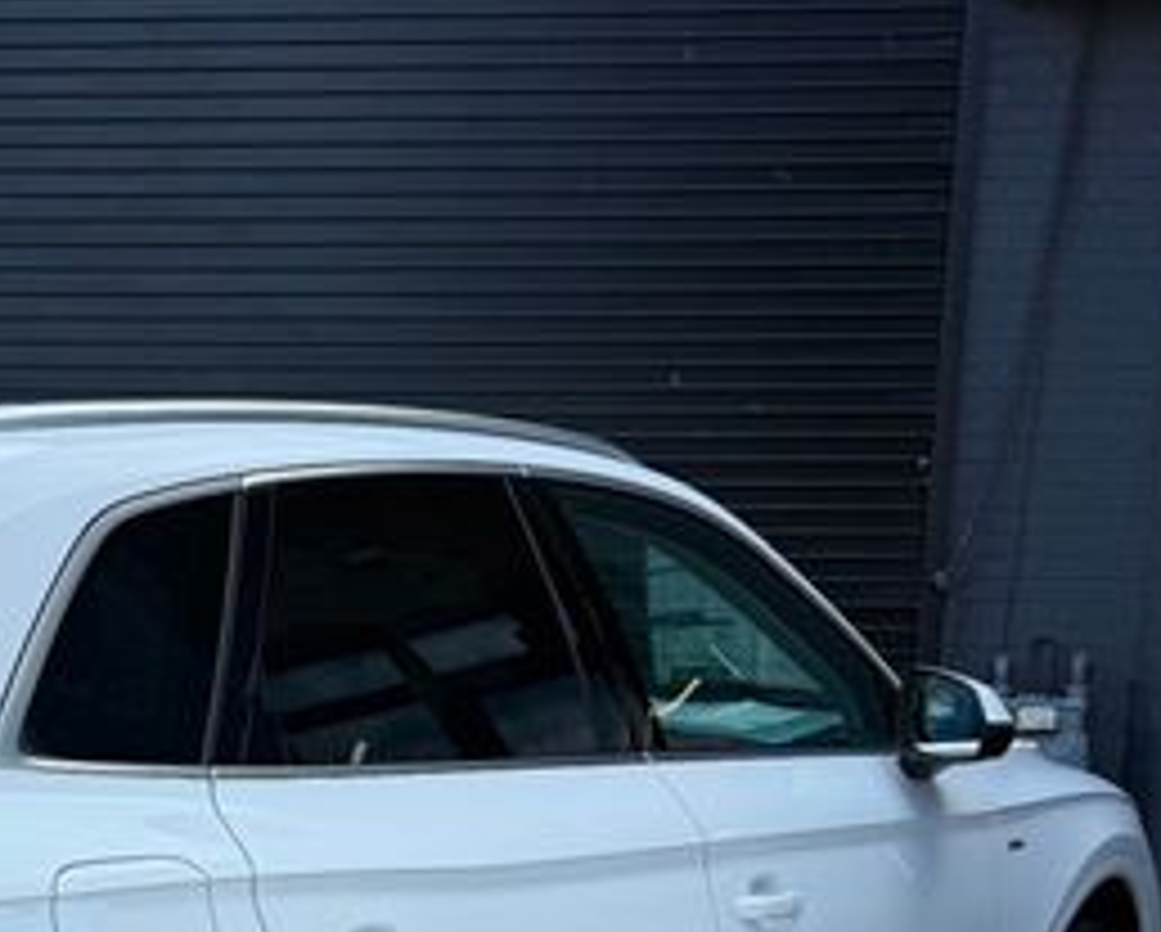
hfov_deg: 31.1
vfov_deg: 24.8
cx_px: 144
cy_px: 968
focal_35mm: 58
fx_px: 1995
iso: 80
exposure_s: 1/2053
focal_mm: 6.76
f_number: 1.78
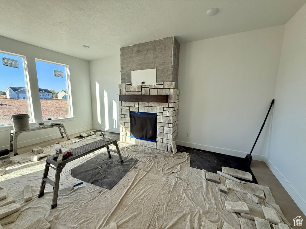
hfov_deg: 102.1
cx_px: 153
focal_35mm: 14
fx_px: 124
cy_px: 114
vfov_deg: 85.7
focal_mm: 2.22
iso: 64
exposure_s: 1/223
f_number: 2.2
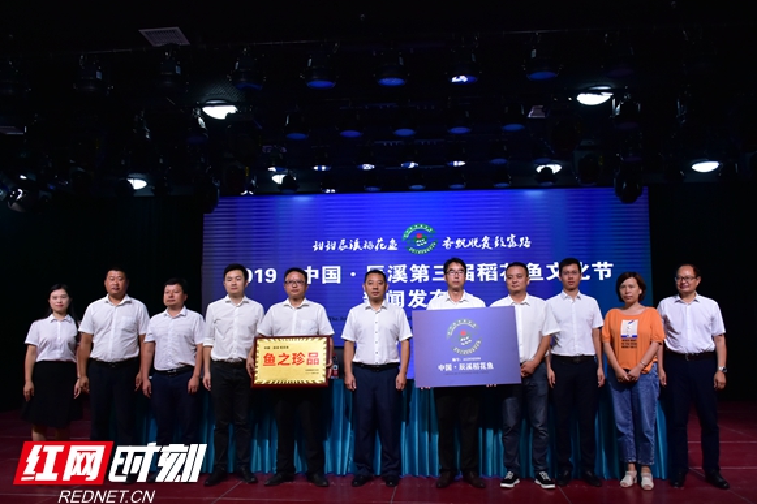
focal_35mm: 31
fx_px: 652
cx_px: 388
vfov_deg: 42.3
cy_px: 257
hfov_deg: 60.3
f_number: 5
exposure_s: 1/250
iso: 1000
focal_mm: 20
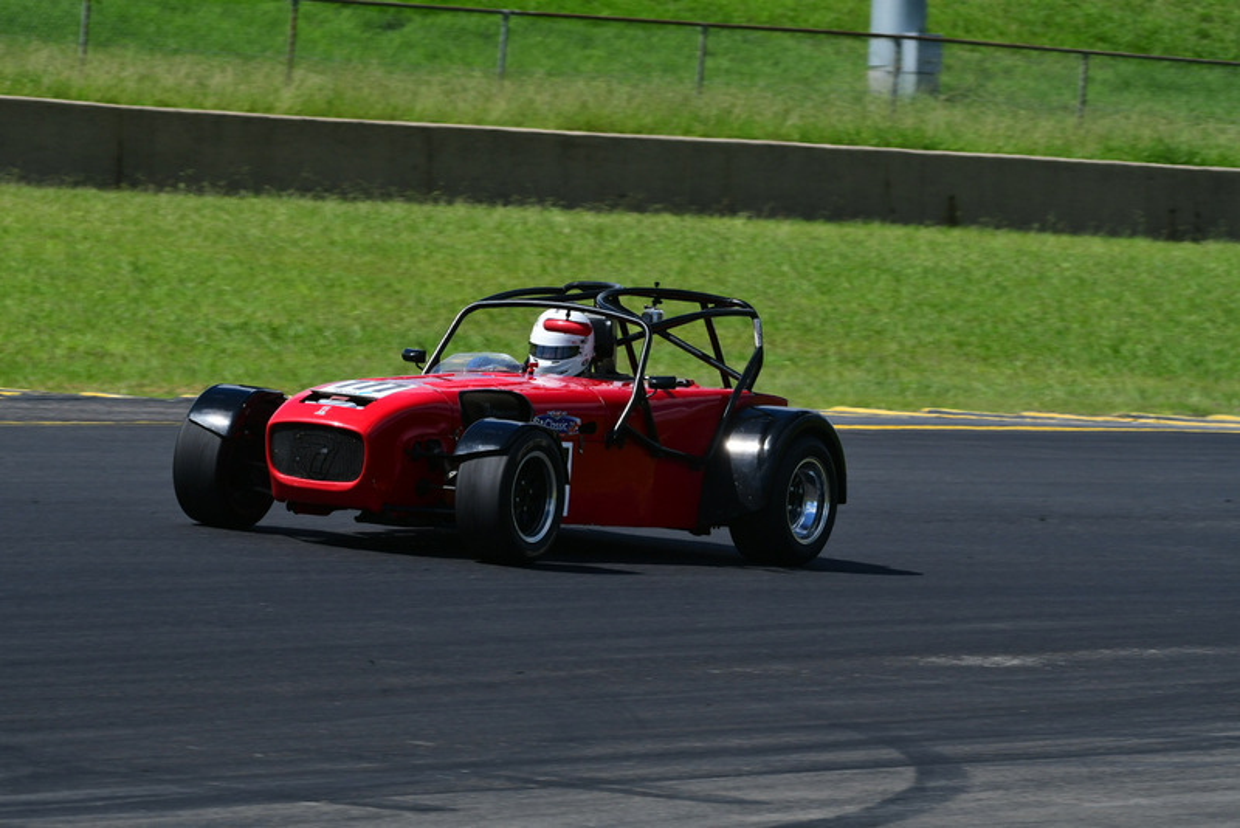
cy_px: 414
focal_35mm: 300
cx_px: 620
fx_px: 10337
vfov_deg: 4.6
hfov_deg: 6.9
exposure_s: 1/640
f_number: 11
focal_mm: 200
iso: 320
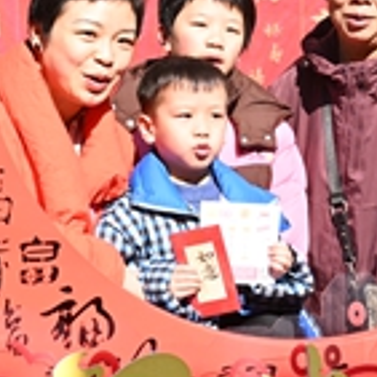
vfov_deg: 12.4
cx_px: 380
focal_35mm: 140
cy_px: 49
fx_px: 1725
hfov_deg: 12.3
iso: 3200
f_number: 6.3
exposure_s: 1/6400
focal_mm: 29
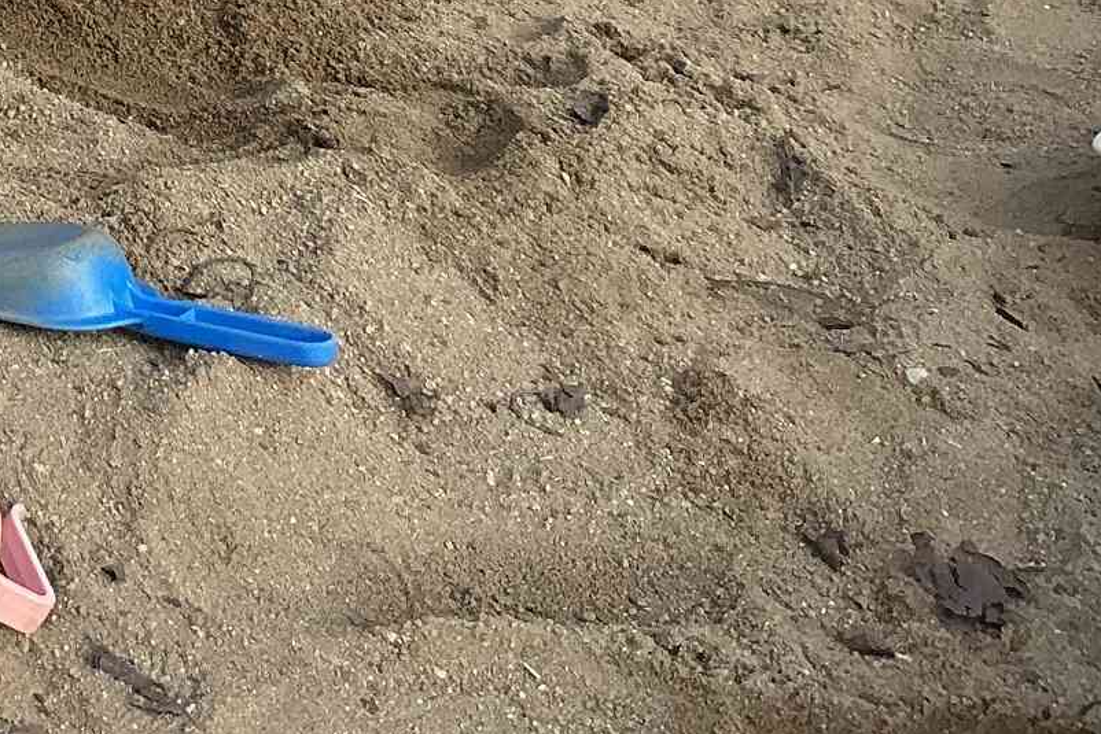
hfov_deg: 20.6
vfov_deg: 13.9
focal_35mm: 91
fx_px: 2783
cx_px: -301
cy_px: -452
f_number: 1.8
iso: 25
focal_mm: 3
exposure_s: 1/1195
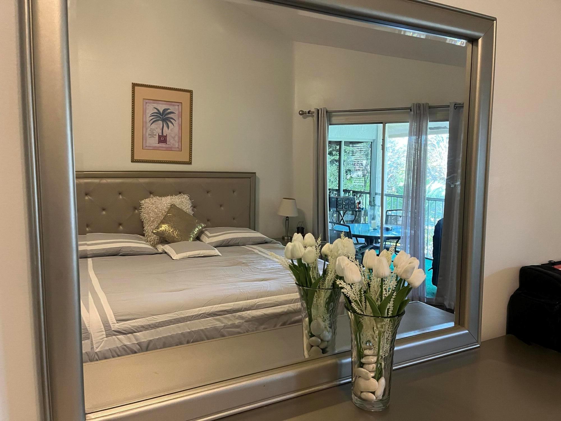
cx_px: 280
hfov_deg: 67.3
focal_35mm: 26
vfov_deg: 53.1
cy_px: 210
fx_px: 421
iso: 320
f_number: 1.6
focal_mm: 5.1
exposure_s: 1/60
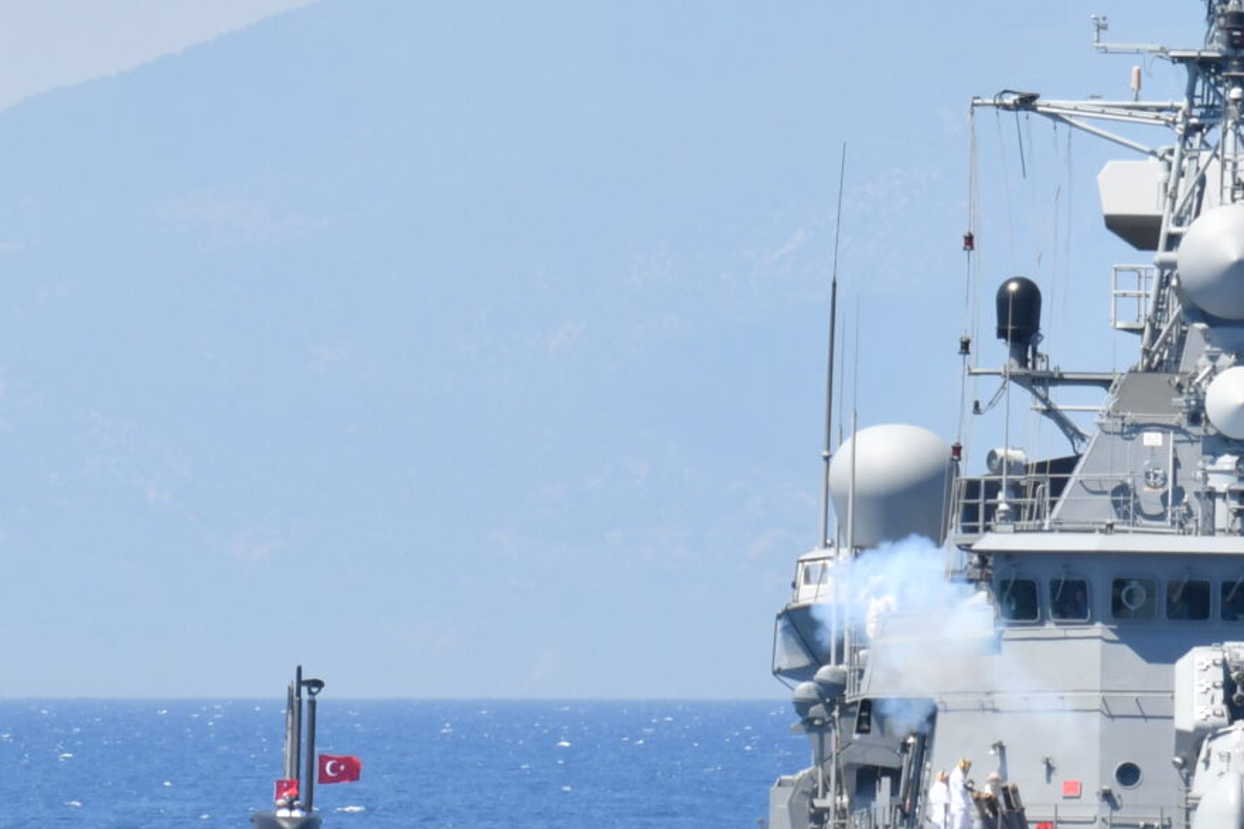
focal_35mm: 1179
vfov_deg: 1.2
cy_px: 303
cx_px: 226
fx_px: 40738
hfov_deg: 1.7
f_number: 10
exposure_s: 1/400
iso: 200
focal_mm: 270
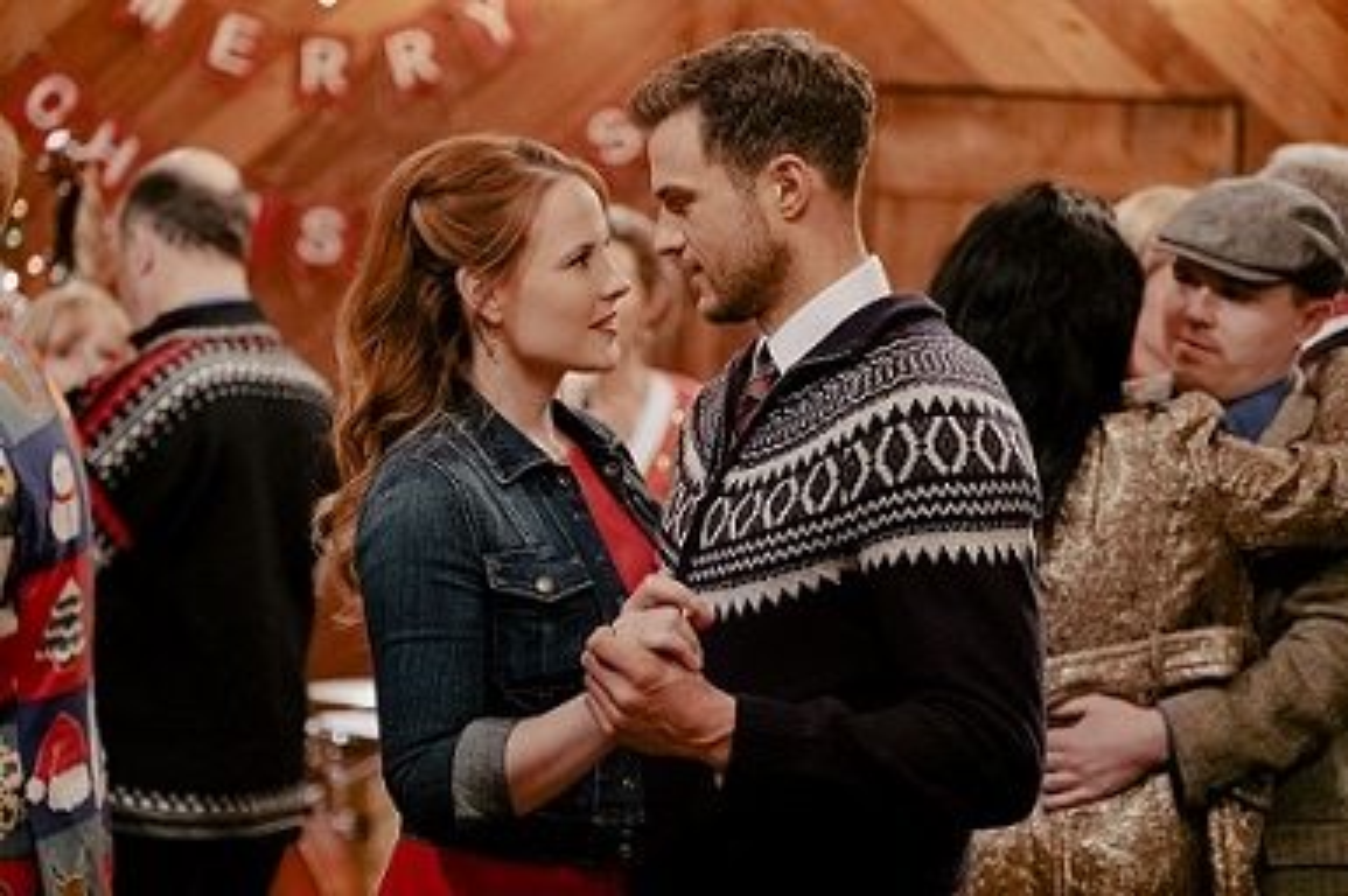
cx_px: 674
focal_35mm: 136
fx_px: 5088
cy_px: 448
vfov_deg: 10.1
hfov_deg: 15.1
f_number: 2.8
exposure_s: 1/160
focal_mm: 90.6
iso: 6400
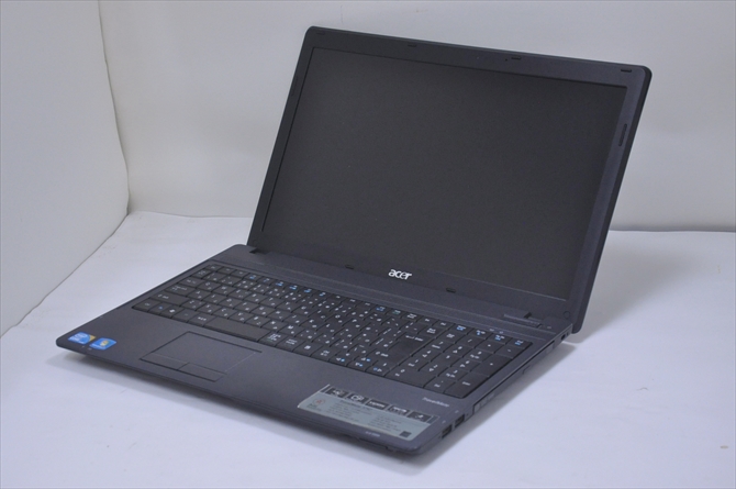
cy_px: 244
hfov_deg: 28.1
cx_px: 368
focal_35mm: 72
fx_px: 1470
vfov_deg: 18.9
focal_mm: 48
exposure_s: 1/80
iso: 1600
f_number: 8
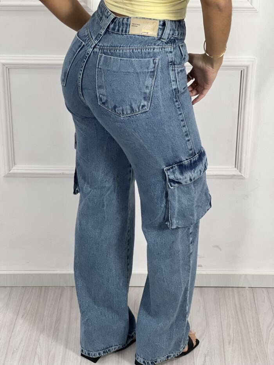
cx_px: 137
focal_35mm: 77
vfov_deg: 25.3
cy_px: 182
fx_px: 812
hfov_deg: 19.1
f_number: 2.8
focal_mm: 9
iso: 125
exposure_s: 1/120
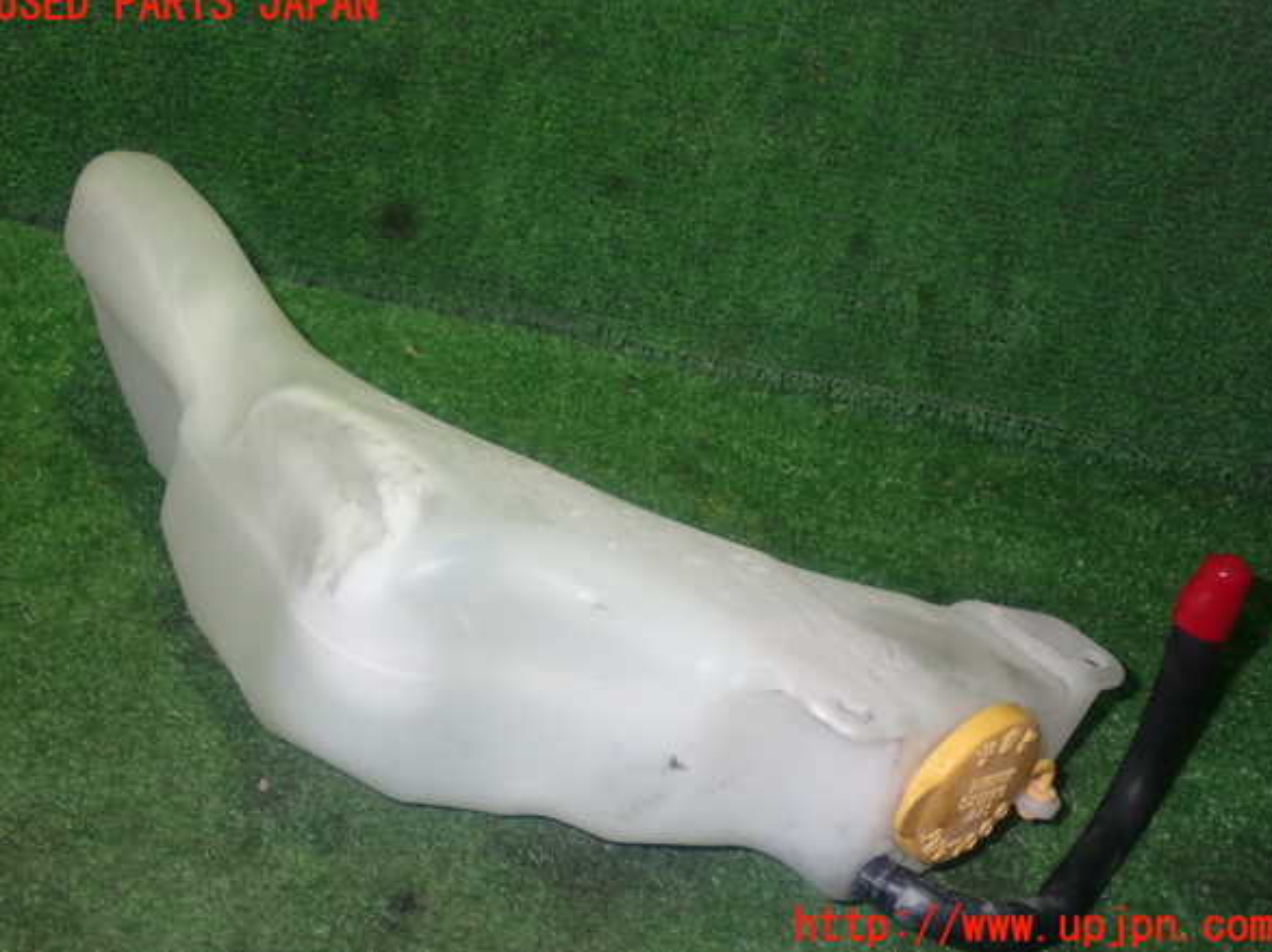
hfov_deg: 44.8
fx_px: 1543
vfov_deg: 34.3
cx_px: 634
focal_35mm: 42
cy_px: 466
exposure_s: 1/40
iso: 200
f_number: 2.8
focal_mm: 7.31
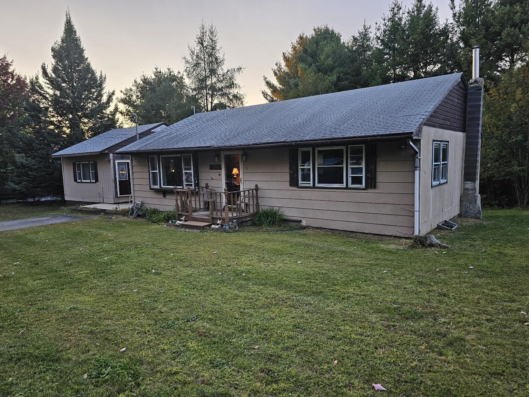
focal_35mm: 24
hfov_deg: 71.6
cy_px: 197
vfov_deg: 56.8
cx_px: 267
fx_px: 367
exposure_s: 1/120
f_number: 1.7
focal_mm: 6.3
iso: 50
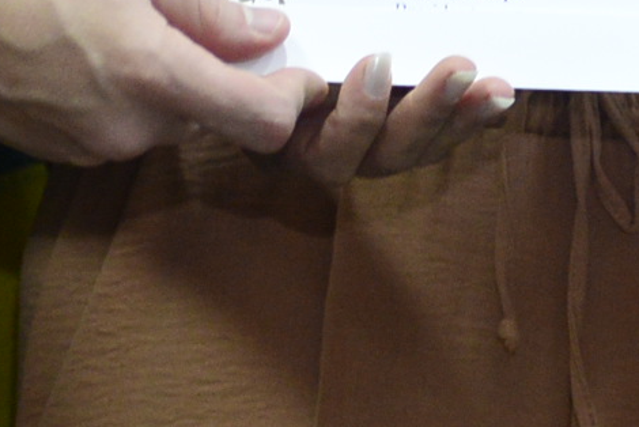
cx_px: 417
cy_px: -742
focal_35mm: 397
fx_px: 7051
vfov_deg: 3.4
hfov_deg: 5.2
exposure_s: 1/125
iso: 2000
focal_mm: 62
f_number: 3.2
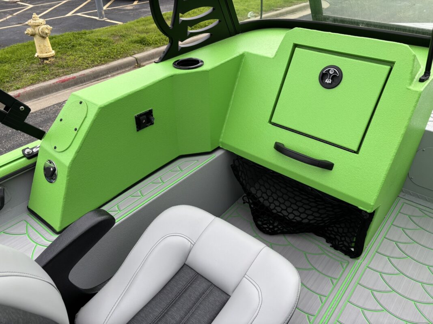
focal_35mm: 26
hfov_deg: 67.3
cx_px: 216
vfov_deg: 53.1
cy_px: 162
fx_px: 325
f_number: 1.6
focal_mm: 5.96
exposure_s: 1/622
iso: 50
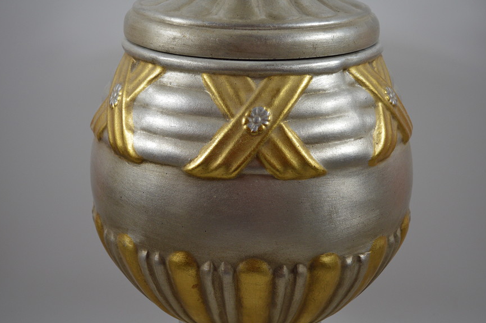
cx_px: 245
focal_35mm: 61
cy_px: 160
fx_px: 817
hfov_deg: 33.1
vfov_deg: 22.4
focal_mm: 35
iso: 400
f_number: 5
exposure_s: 1/80
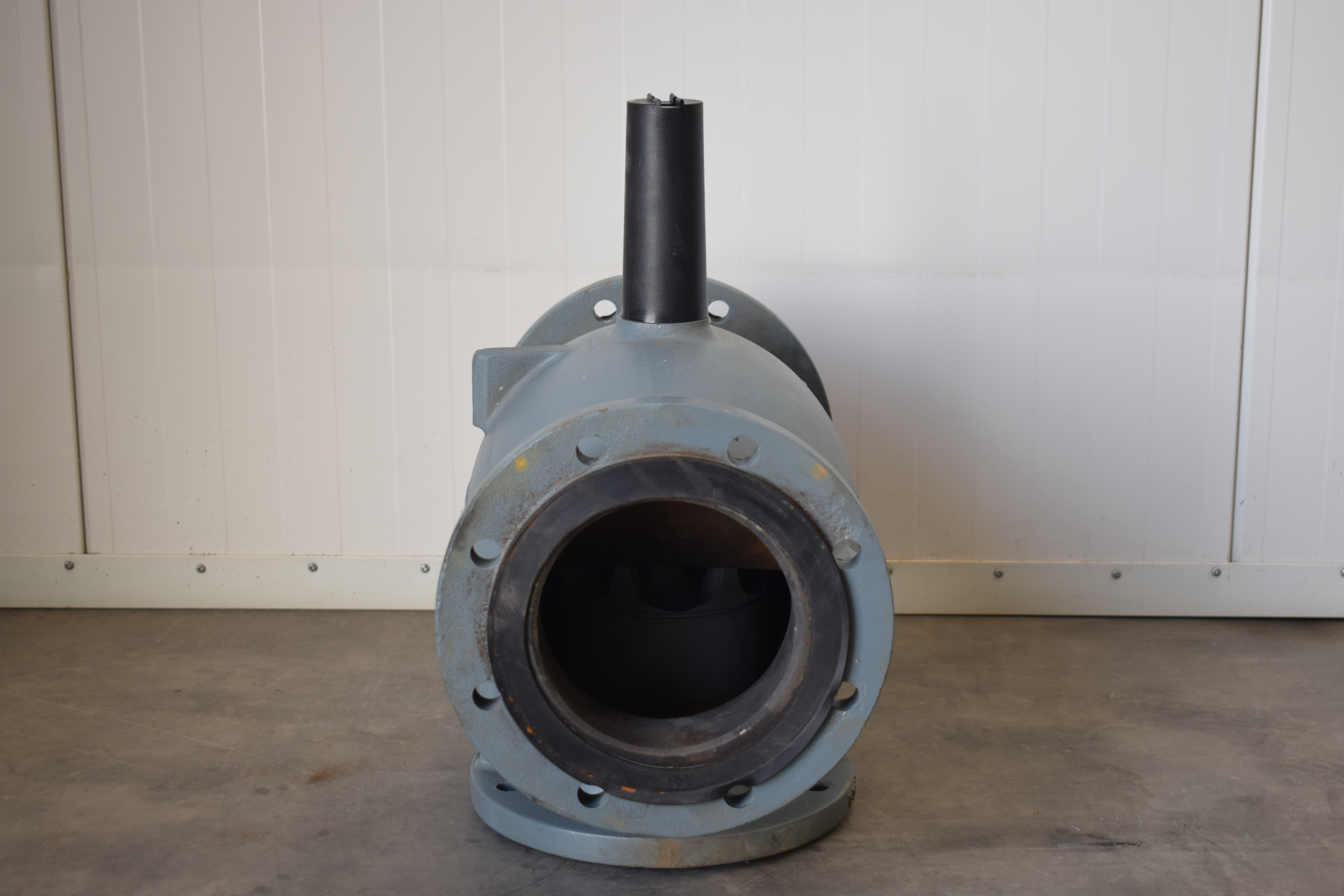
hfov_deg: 33.4
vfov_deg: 22.6
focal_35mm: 60
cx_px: 672
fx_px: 2240
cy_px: 448
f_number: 4.8
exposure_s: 1/100
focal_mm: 40
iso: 400
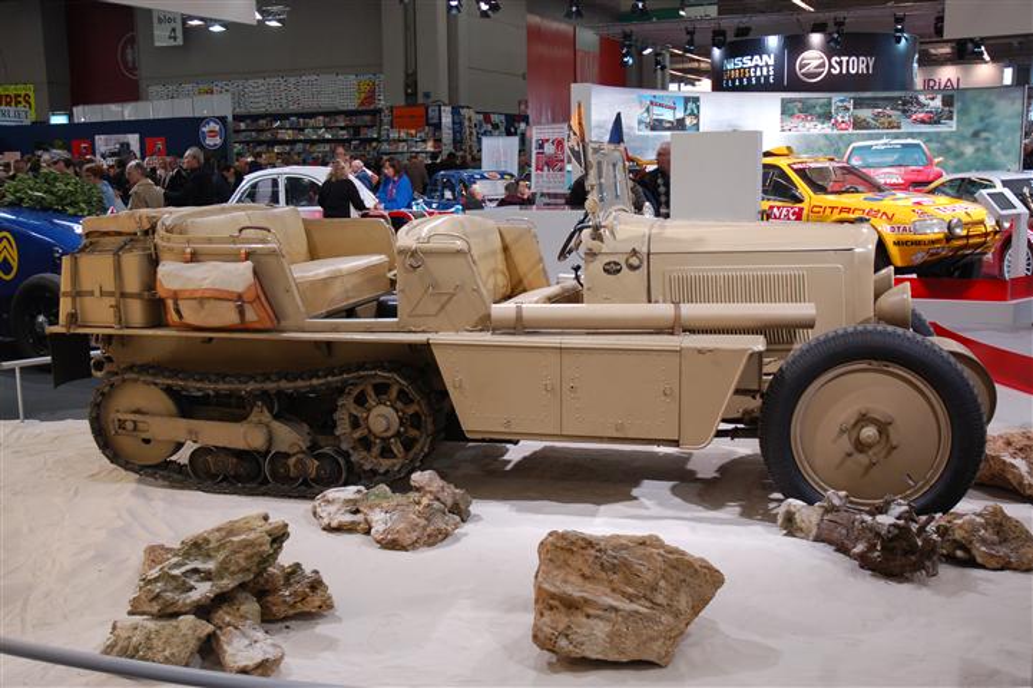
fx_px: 1162
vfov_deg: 33.0
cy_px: 344
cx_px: 516
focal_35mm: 40
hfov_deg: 47.9
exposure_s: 1/80
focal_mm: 27
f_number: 4.5
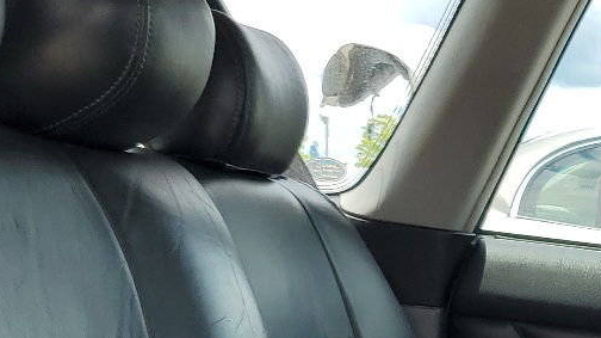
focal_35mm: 90
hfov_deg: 21.2
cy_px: 508
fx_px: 1434
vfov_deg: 12.7
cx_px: 805
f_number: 1.5
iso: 50
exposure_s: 1/833
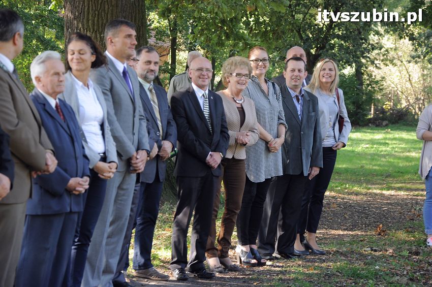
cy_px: 144
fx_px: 1349
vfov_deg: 12.2
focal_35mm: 112
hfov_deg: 18.2
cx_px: 216
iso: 400
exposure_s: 1/60
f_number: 5.3
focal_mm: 75
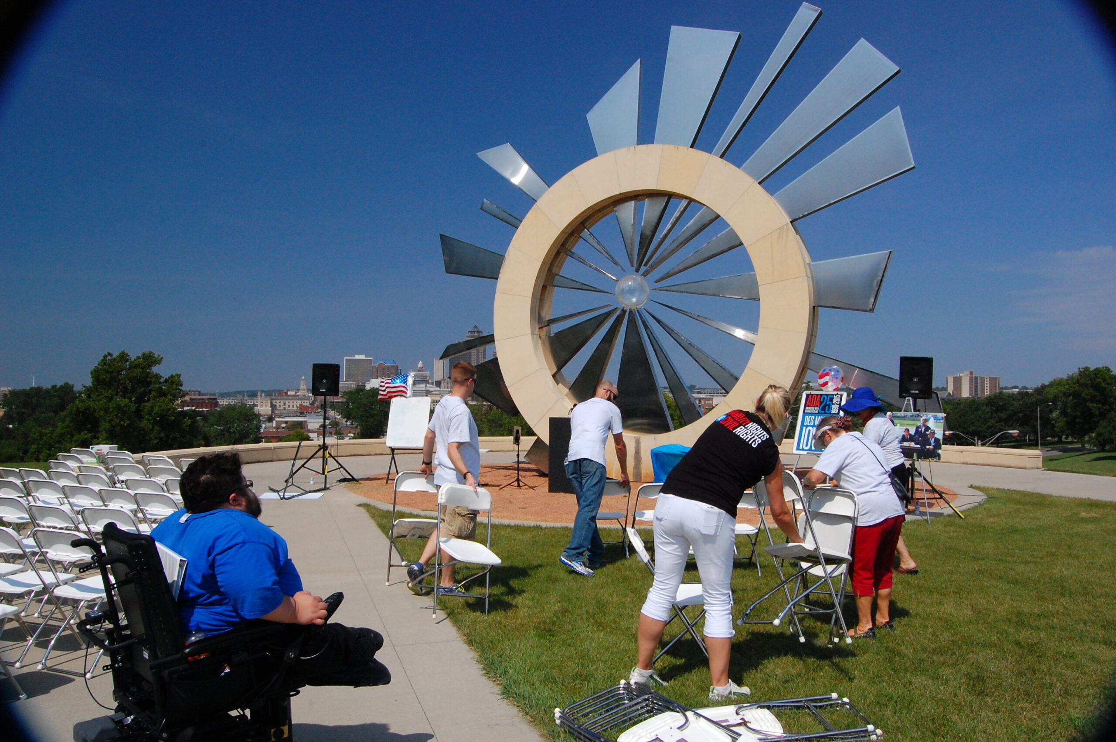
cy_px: 371
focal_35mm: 27
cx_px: 558
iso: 800
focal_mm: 18
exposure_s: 1/250
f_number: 18
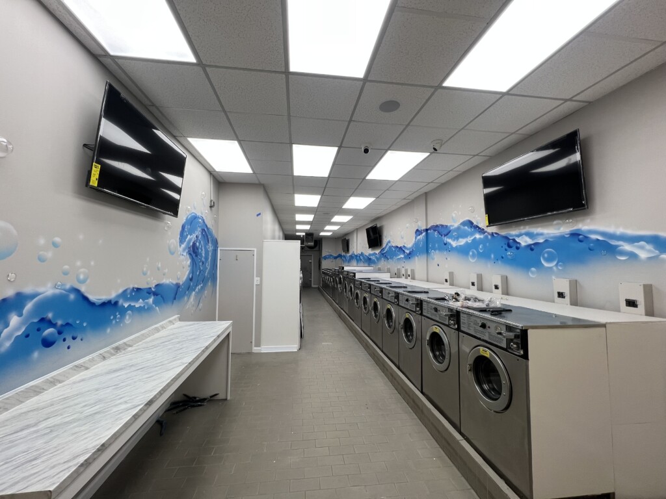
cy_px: 250
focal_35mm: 13
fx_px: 250
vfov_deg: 89.9
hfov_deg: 106.2
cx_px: 333
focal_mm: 1.57
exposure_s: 1/120
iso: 64
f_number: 1.8
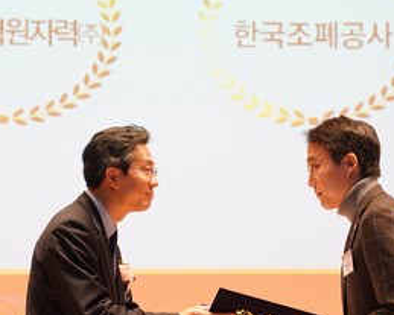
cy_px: 202
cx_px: 249
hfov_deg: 13.9
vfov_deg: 11.1
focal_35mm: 139
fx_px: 1620
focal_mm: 64
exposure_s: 1/100
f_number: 3.2
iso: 1600
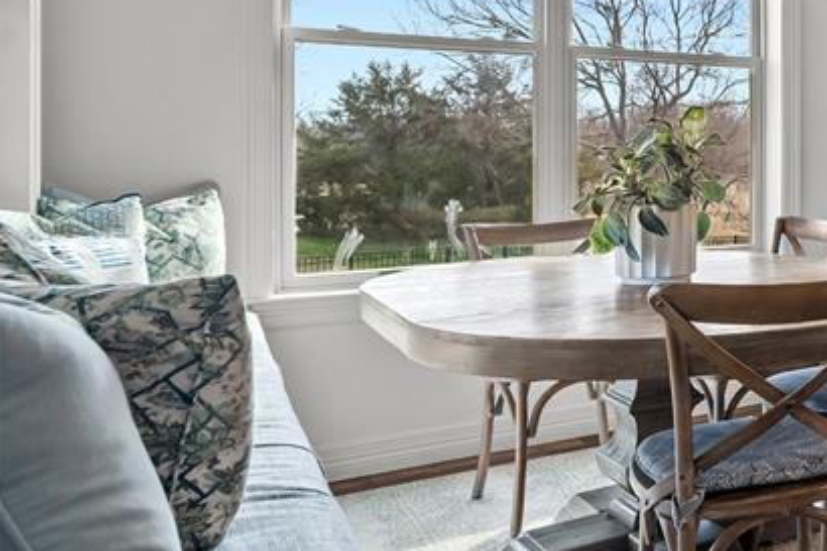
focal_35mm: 40
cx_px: 1027
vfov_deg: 32.8
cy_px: 144
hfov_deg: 35.9
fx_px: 918
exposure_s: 1/4
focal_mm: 16
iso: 640
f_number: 8
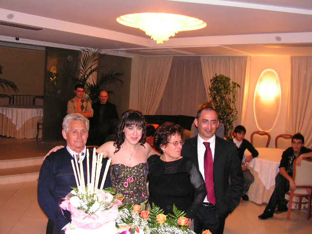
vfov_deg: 39.7
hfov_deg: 51.4
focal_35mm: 36
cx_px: 156
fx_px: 324
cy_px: 117
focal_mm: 6
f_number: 3.2
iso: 200
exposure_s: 1/40
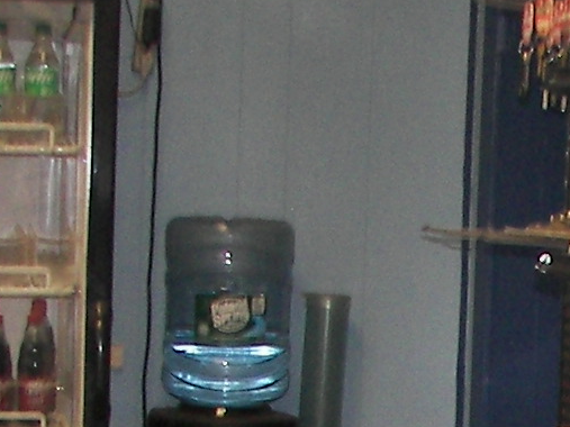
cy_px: 667
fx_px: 3029
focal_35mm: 184
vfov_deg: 7.9
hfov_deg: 10.6
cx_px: 650
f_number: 2.8
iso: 100
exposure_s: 1/30
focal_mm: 6
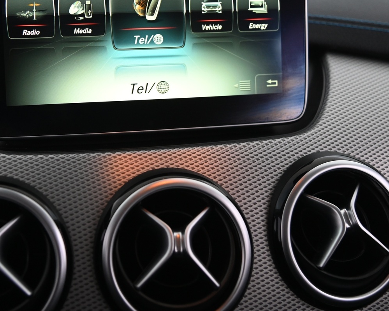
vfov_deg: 24.9
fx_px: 702
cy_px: 103
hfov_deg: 30.7
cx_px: 130
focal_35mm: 61
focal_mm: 40
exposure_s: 1/40
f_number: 4
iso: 2000
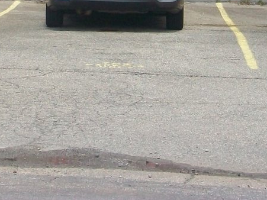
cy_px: -135
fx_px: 1373
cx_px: 79
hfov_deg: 11.1
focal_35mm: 178
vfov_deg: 8.1
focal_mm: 8.8
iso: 80
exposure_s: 1/400
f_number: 3.6
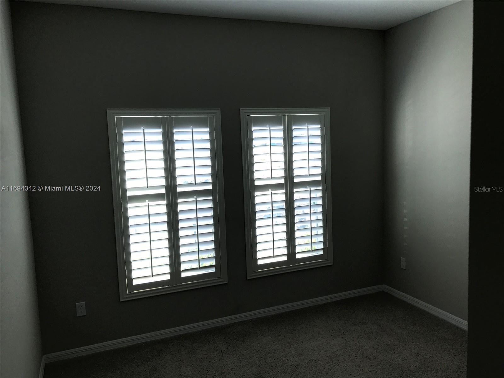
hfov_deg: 63.4
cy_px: 189
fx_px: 408
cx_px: 252
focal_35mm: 28
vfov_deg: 49.7
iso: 20
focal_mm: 3.99
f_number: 1.8
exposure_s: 1/121
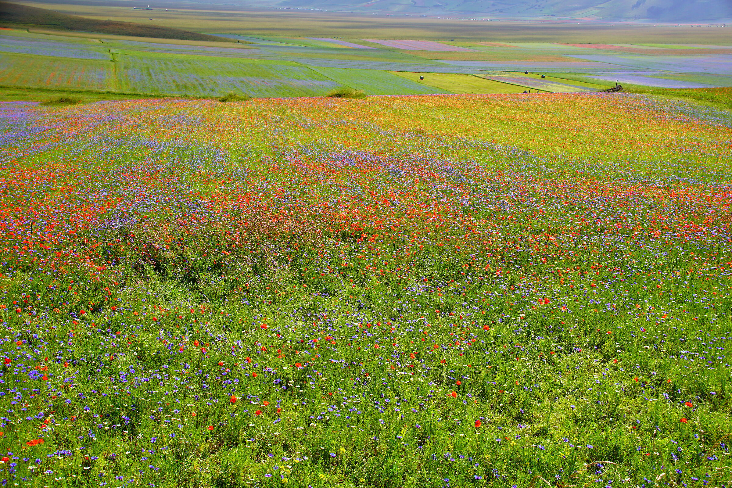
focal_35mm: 42
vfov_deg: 31.9
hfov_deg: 46.4
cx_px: 366
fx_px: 854
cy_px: 244
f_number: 8
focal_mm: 28
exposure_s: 1/250
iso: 100
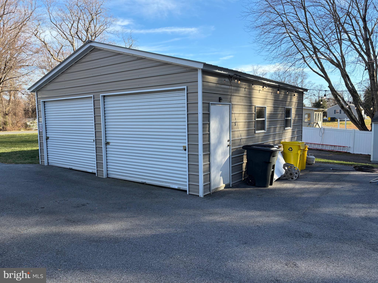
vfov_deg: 53.1
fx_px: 284
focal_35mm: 26
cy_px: 142
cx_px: 189
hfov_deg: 67.3
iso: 50
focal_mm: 5.96
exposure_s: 1/1311
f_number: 1.6
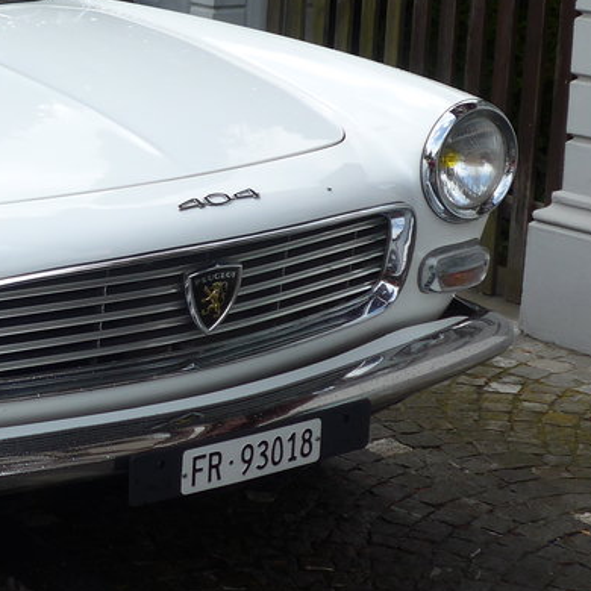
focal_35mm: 106
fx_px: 2047
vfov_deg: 16.3
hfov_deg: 15.8
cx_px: -126
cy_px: 139
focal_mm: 8
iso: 80
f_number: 2.8
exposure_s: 1/1000
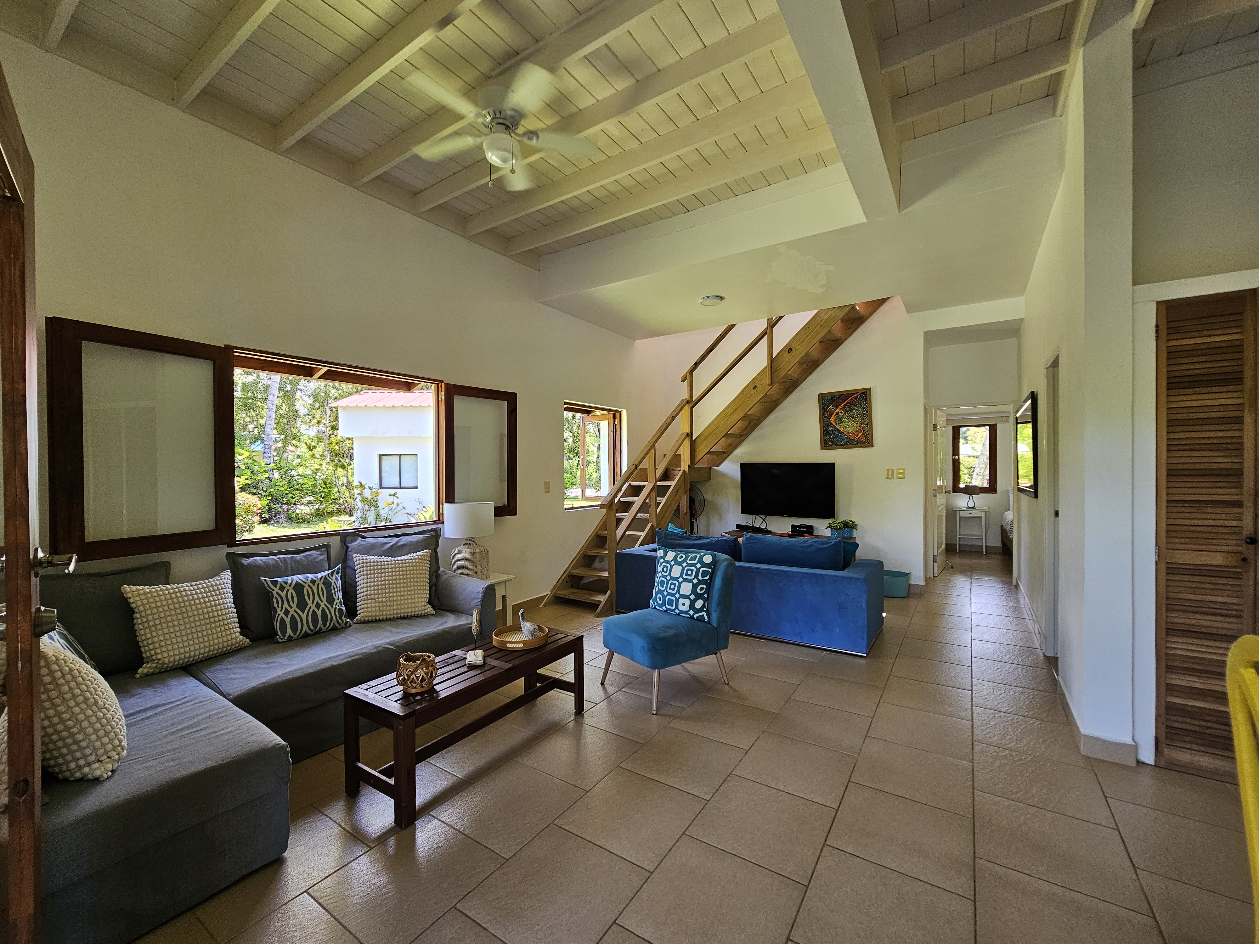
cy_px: 472
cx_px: 630
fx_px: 473
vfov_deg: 89.9
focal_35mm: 13
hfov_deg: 106.2
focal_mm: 2.2
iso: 64
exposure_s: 1/77
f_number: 2.2
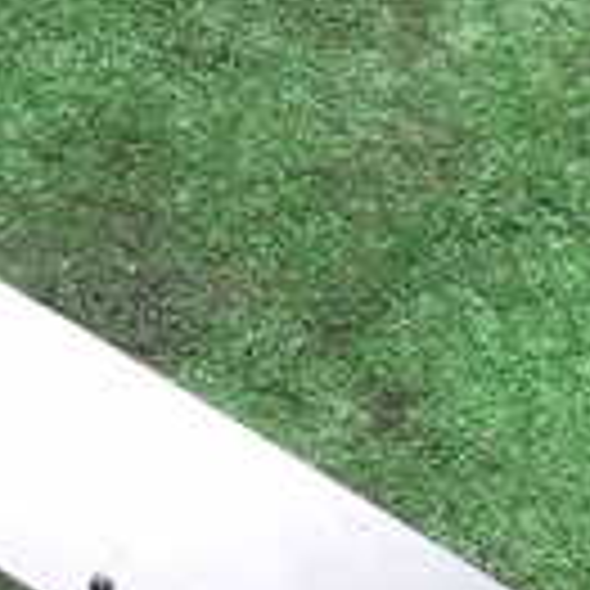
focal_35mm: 101
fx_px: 1948
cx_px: 45
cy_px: 468
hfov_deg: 17.0
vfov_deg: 17.1
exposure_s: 1/1000
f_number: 2.8
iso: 100
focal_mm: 4.5
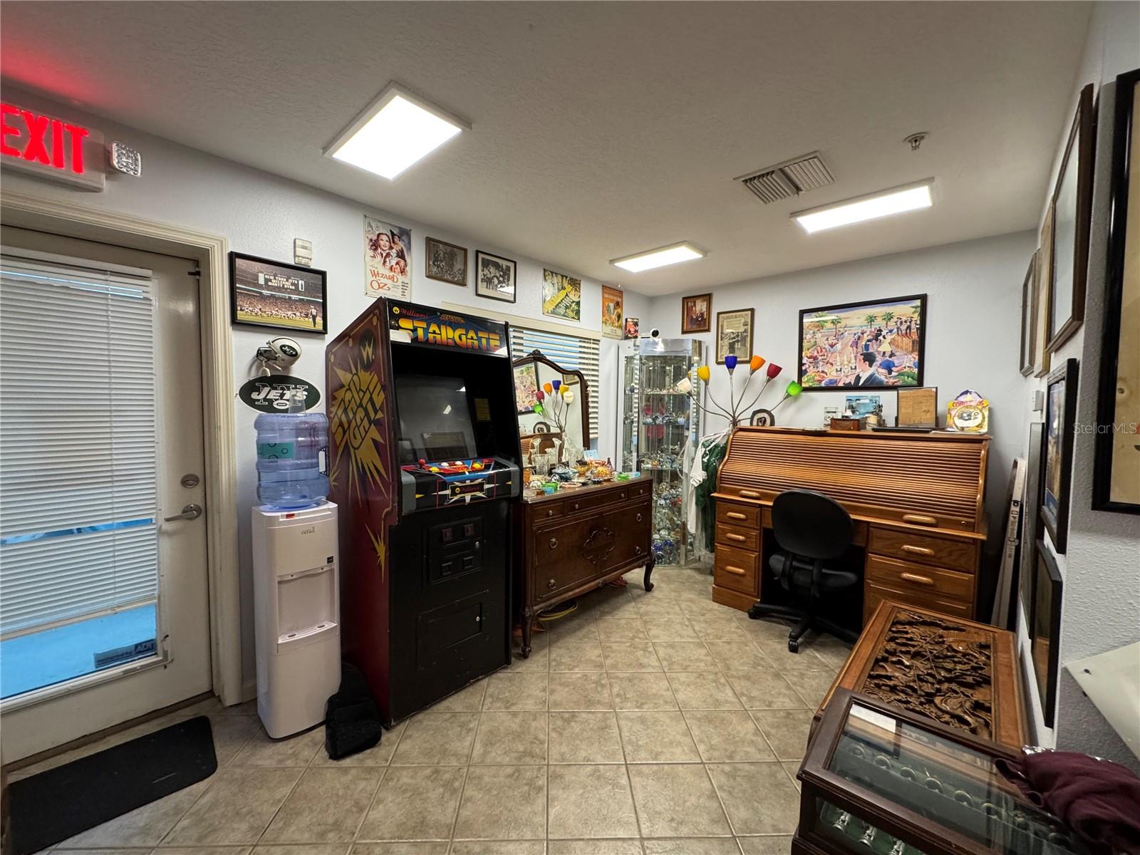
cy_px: 428
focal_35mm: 14
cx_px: 570
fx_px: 461
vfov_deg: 85.7
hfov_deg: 102.1
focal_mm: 2.22
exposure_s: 1/60
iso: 320
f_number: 2.2
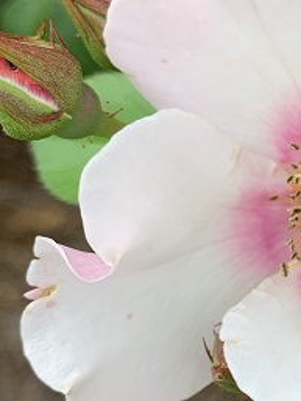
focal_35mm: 81
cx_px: 365
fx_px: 938
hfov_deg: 17.4
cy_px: 225
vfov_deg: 24.1
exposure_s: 1/439
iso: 25
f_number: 1.8
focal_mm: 4.25
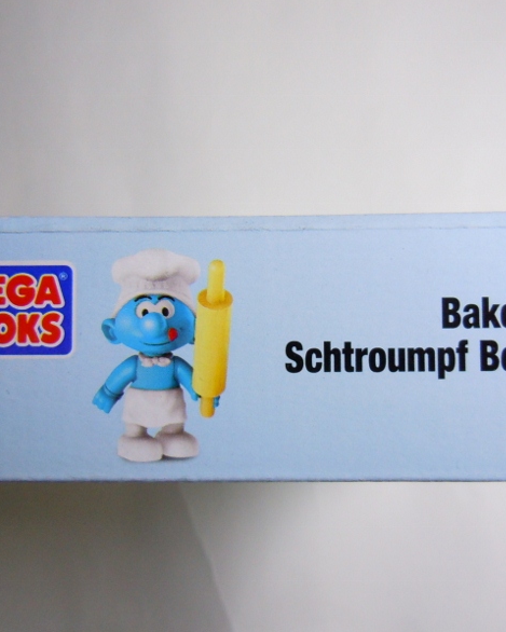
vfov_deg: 45.8
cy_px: 311
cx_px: 265
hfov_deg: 37.3
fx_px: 749
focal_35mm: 40
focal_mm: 5.4
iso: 400
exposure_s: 1/80
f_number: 3.5
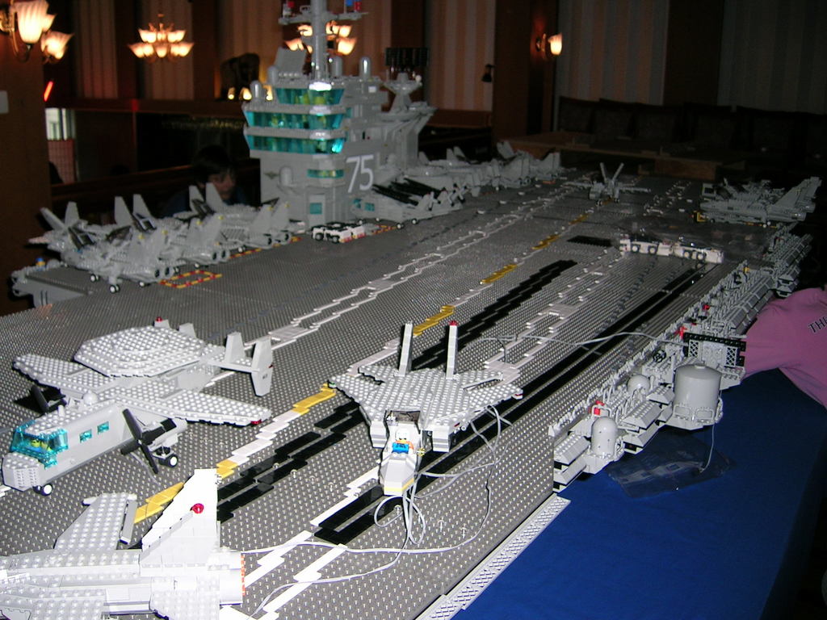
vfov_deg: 40.7
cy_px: 310
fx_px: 836
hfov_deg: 52.6
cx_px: 414
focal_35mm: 35
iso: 56
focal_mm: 5.4
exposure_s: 1/60.1
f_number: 2.8
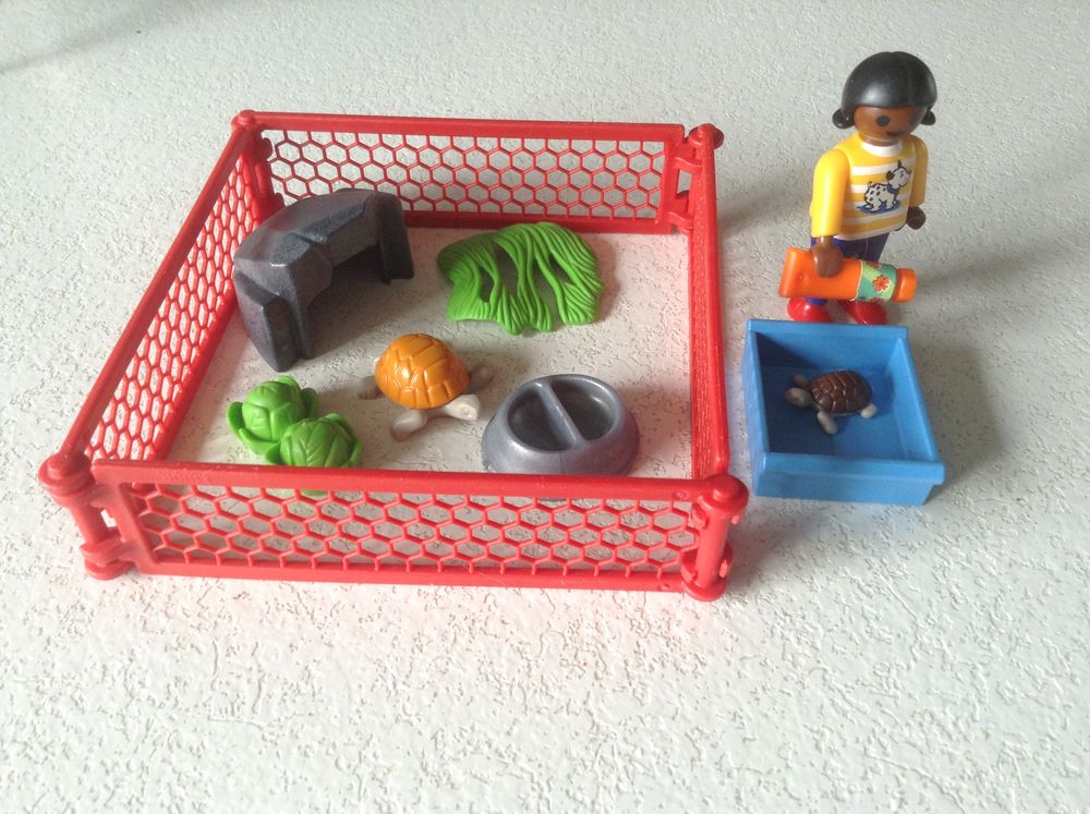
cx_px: 545
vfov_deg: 42.8
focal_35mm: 33
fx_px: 1038
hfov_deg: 55.4
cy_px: 407
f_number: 2.4
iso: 32
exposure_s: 1/24
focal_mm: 3.3
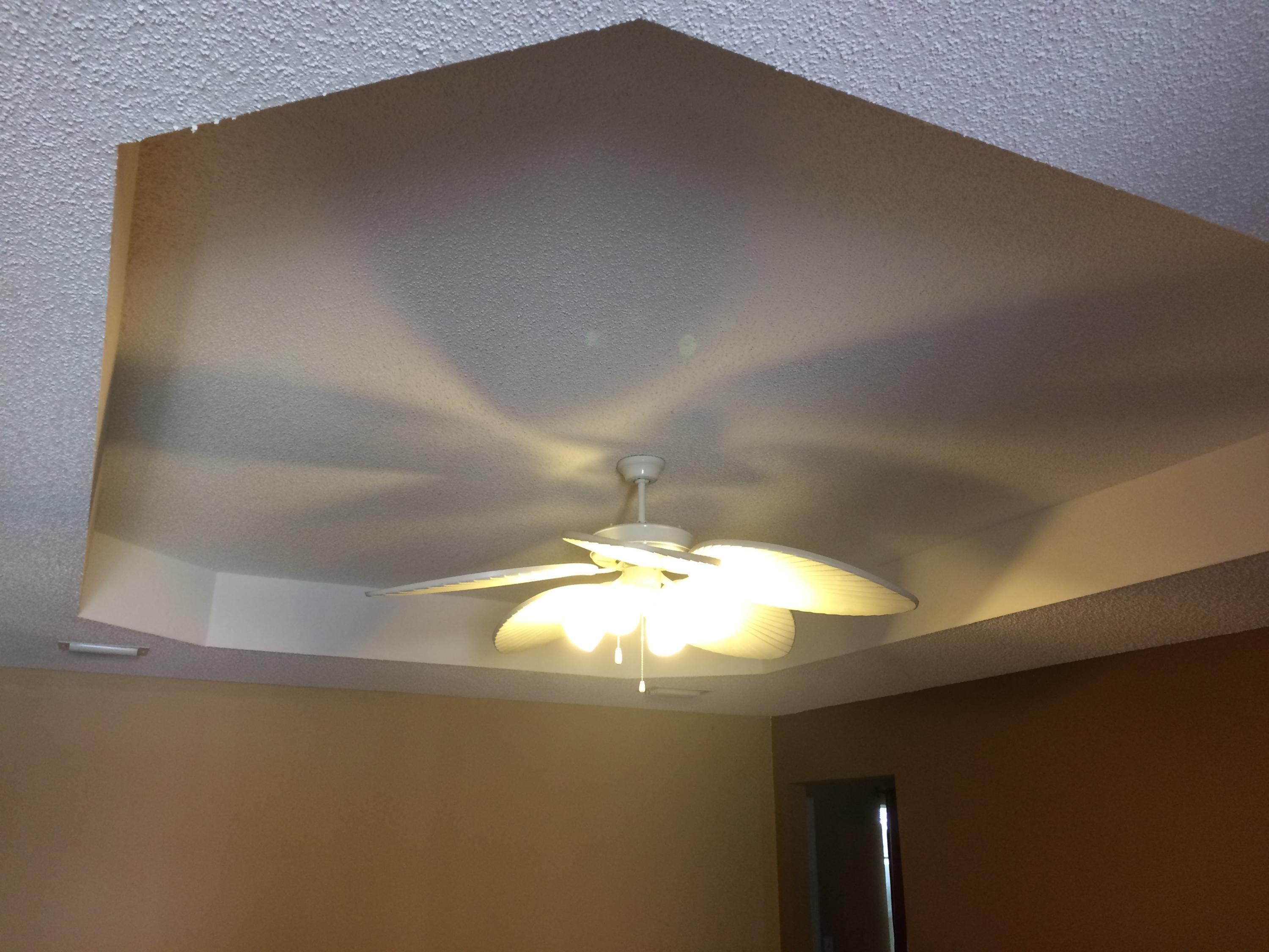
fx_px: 1063
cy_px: 476
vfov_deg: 48.2
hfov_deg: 61.7
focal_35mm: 29
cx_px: 634
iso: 125
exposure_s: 1/30
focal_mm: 4.15
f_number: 2.2
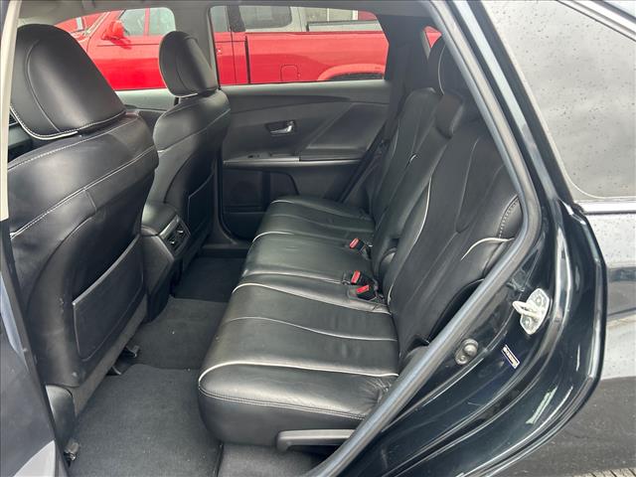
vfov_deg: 53.1
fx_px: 478
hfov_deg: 67.3
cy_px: 238
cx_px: 318
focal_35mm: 26
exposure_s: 1/60
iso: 160
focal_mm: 5.7
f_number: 1.5
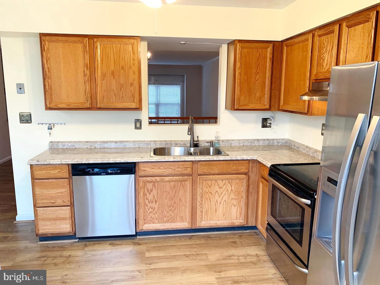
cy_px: 142
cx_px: 190
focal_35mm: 26
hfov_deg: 67.3
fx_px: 285
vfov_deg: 53.1
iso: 100
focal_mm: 4.25
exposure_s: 1/60
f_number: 1.8
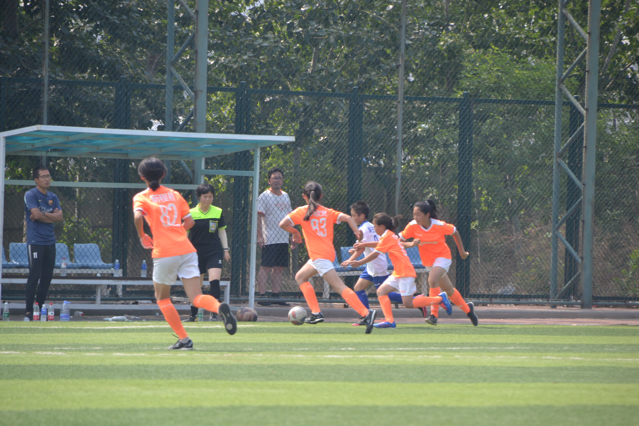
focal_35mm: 300
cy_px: 213
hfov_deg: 6.9
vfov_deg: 4.6
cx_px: 320
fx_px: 5325
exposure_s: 1/640
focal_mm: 200
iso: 400
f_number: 6.3
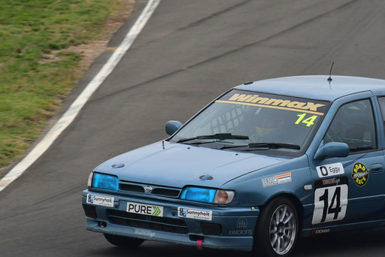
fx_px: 12530
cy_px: 104
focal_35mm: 1171
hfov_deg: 1.8
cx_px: 223
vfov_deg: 1.2
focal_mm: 500
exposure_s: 1/640
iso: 640
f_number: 10
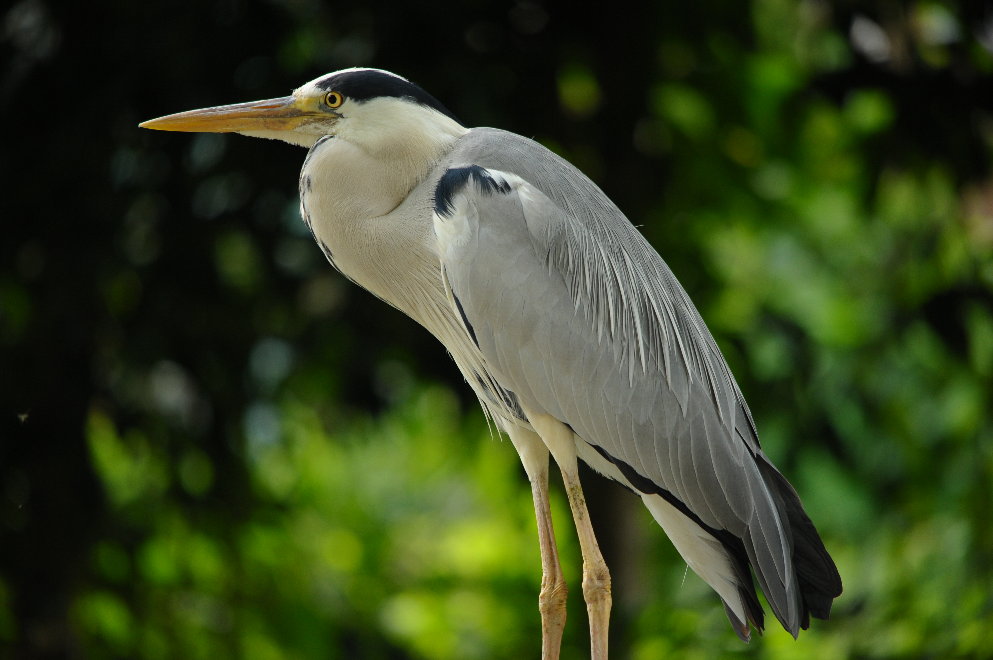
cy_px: 330
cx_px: 496
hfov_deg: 4.1
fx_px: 13783
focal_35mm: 500
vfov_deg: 2.7
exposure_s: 1/320
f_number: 6.3
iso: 1250
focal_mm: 500
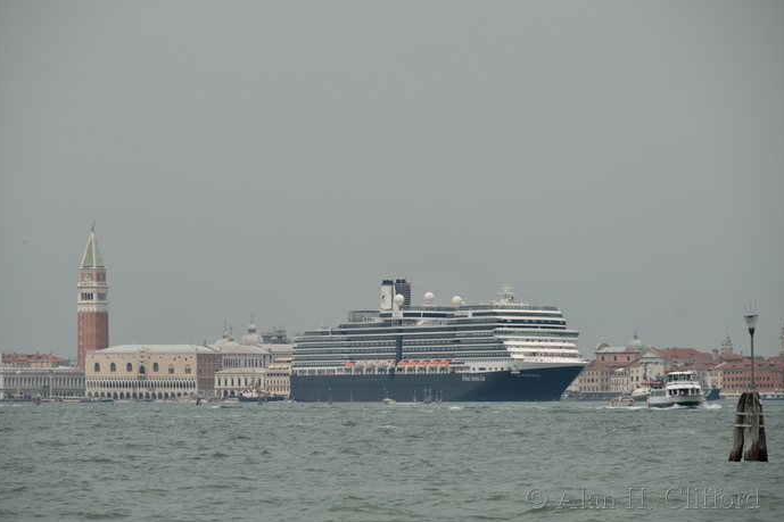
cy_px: 262
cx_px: 394
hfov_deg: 9.0
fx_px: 4964
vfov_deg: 6.0
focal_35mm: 228
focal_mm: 150
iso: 100
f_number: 6.3
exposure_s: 1/800
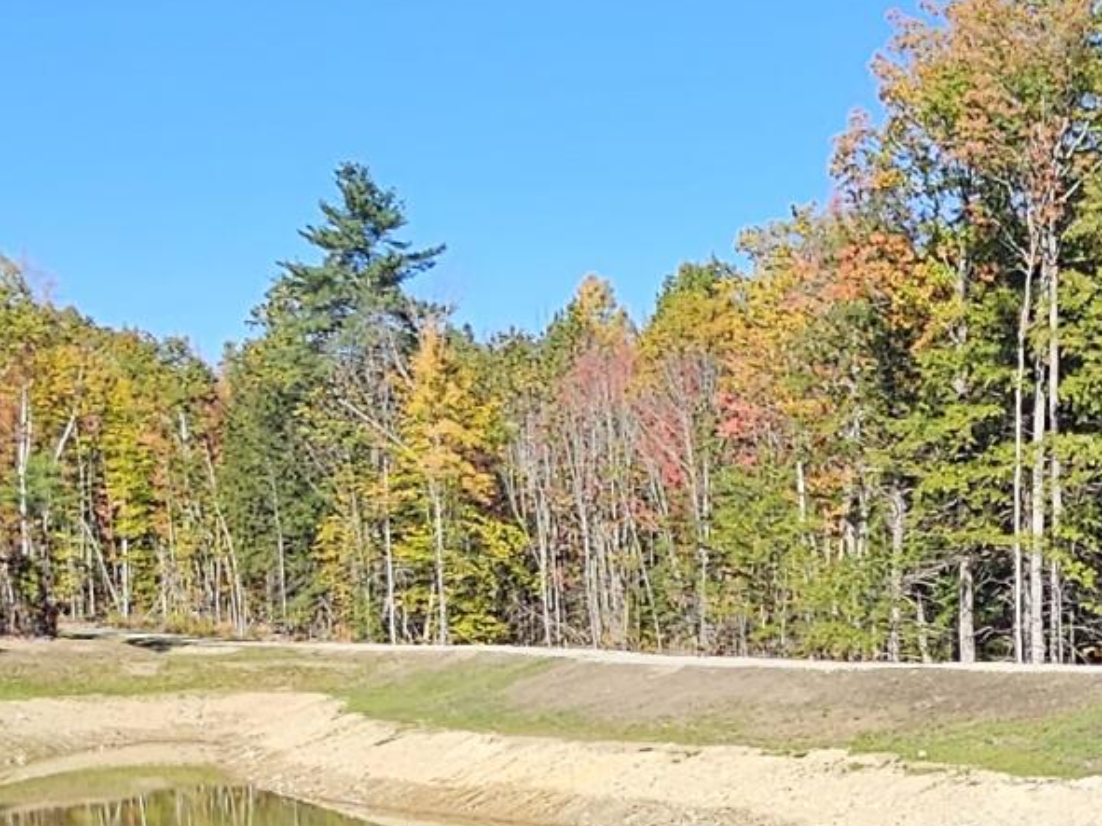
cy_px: 981
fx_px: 2101
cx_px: 1005
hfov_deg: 28.2
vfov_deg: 20.8
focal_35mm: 66
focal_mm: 2.2
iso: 50
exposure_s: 1/1399
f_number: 2.2
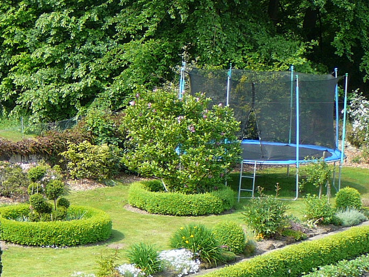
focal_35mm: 121
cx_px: 99
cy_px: 222
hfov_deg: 16.2
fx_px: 1290
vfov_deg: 12.2
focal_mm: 8.2
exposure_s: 1/200
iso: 80
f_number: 3.5
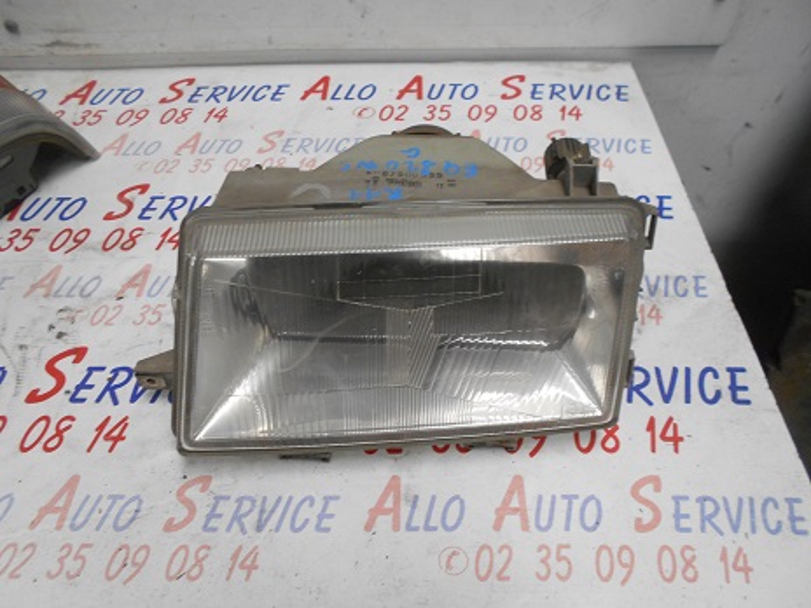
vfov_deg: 53.1
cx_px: 406
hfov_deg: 67.3
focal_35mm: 26
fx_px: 609
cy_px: 304
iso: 280
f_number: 3.2
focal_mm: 4.6
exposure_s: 1/30
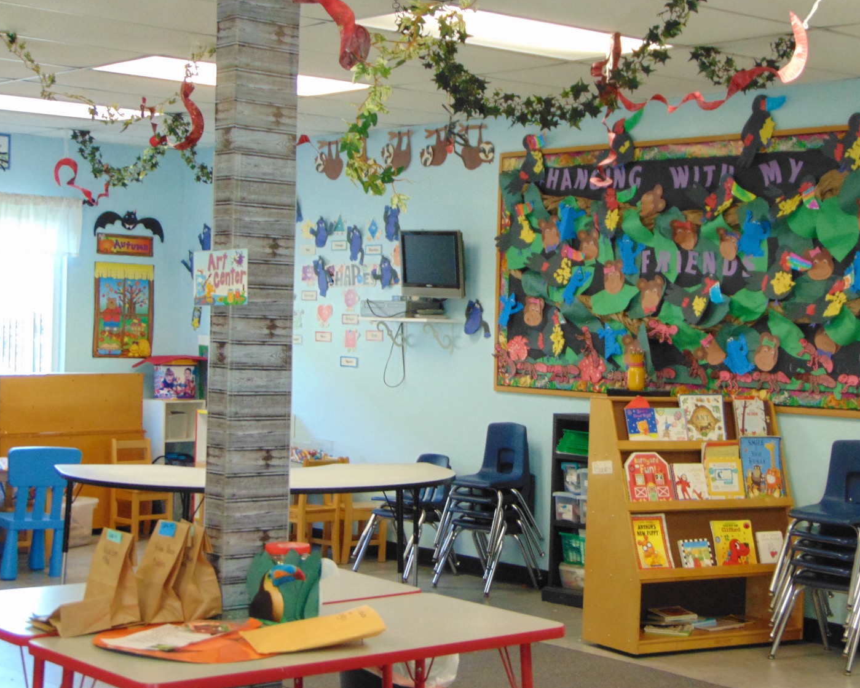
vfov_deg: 22.8
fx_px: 1705
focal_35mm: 67
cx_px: 483
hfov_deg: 28.3
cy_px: 352
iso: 320
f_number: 3.6
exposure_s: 1/30
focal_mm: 10.8
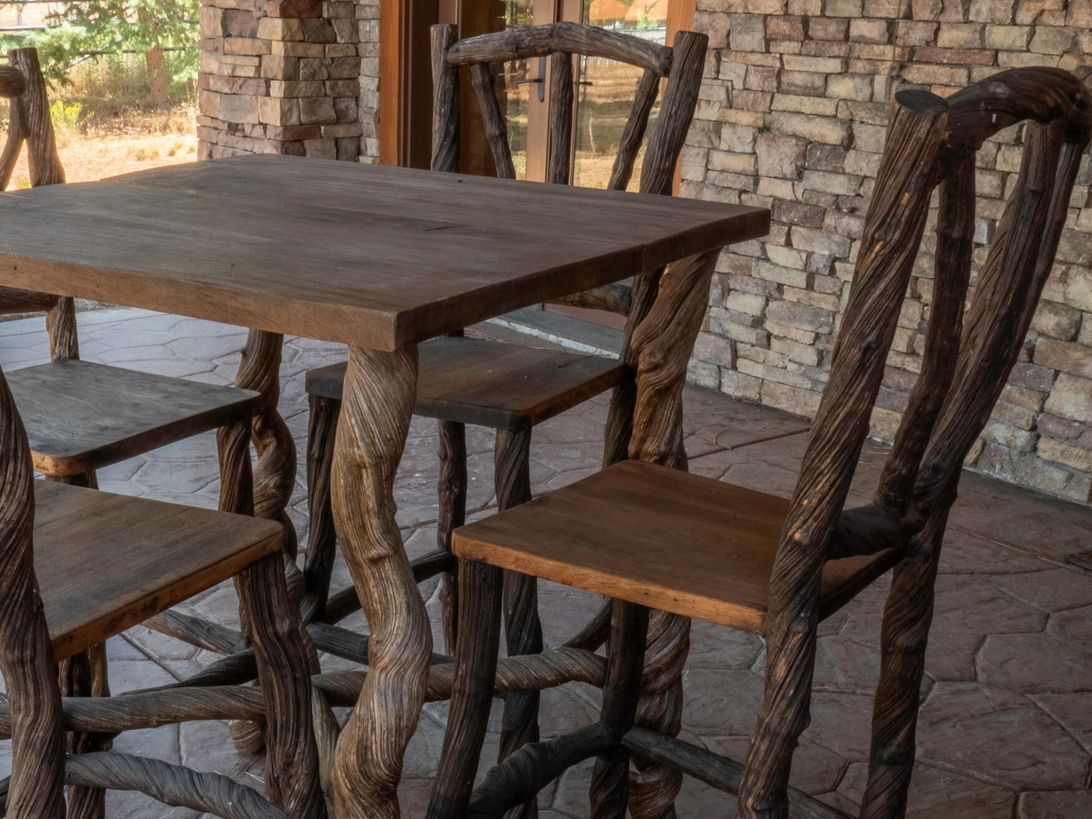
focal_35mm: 48
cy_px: 635
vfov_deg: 29.7
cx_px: 407
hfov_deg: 39.4
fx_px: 1514
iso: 200
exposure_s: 1/50
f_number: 16
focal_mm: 14
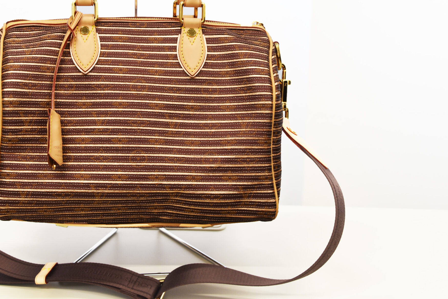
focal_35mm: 70
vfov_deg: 19.4
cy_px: 86
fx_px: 871
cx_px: 152
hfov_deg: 28.7
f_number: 5.6
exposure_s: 1/15
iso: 100
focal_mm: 32
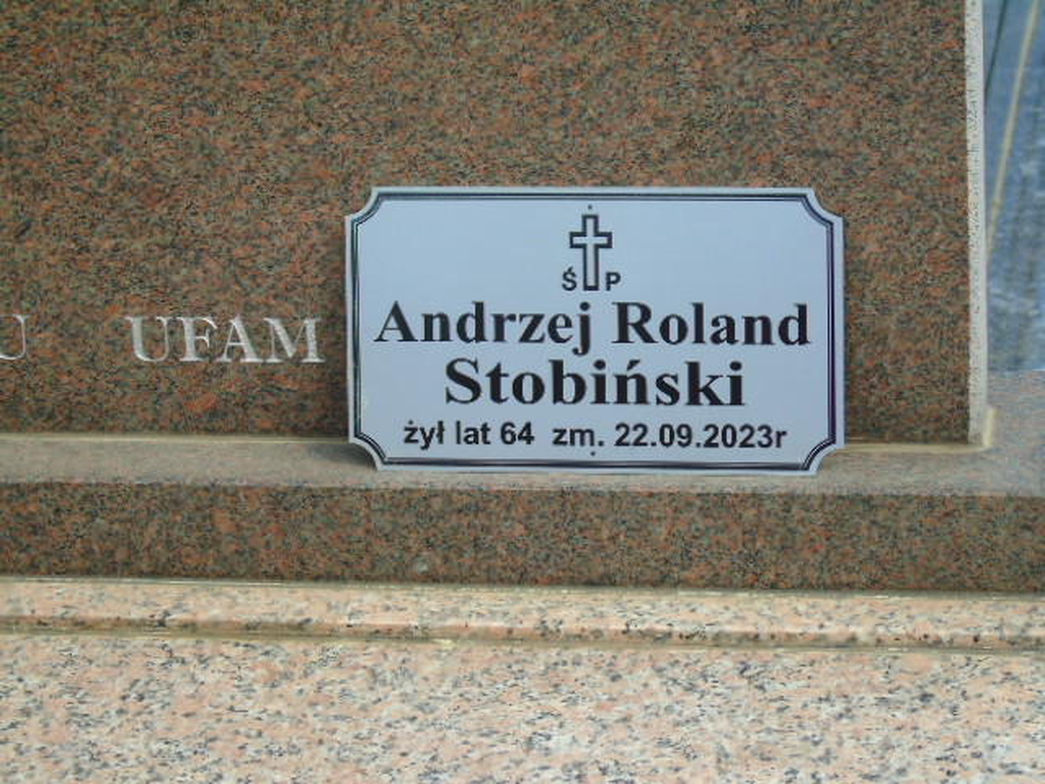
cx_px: 522
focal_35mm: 142
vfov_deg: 10.4
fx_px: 4287
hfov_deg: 13.9
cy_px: 392
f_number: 4.7
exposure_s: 1/320
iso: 80
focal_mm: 25
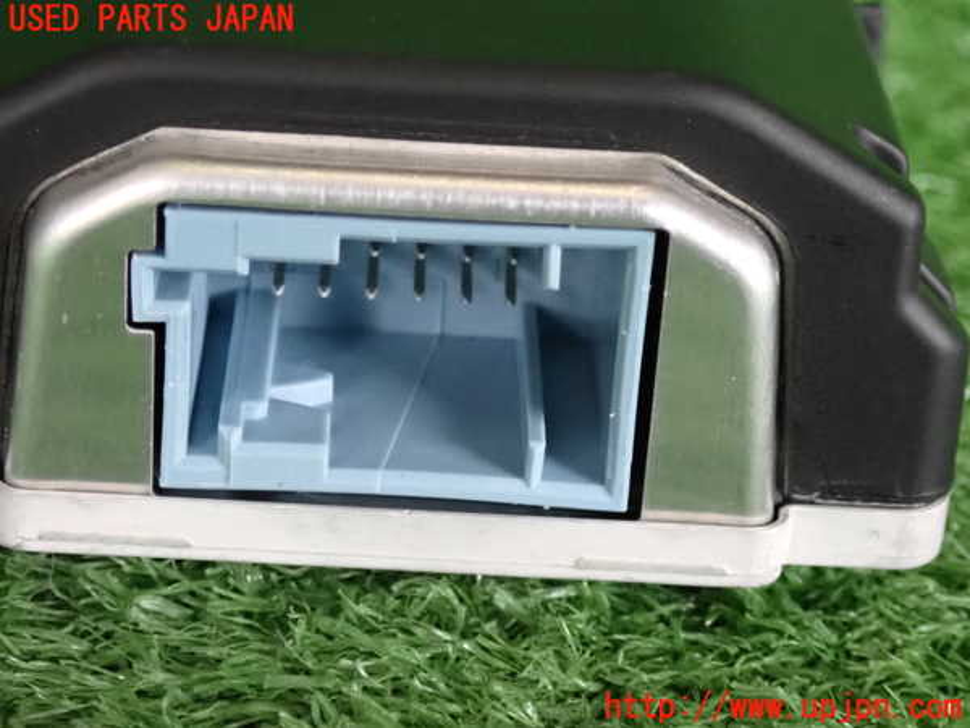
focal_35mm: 100
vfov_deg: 14.8
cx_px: 485
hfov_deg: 19.6
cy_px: 364
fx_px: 2802
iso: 2000
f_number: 4.9
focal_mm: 18
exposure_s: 1/200
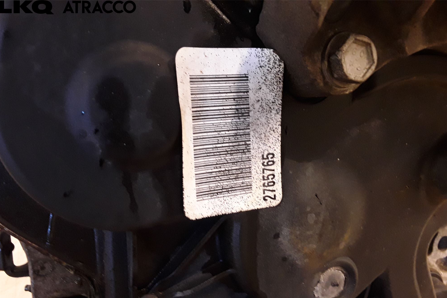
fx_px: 372
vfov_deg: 43.5
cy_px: 173
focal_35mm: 30
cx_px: 228
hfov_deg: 61.9
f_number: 1.9
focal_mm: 2.91
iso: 200
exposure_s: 1/25
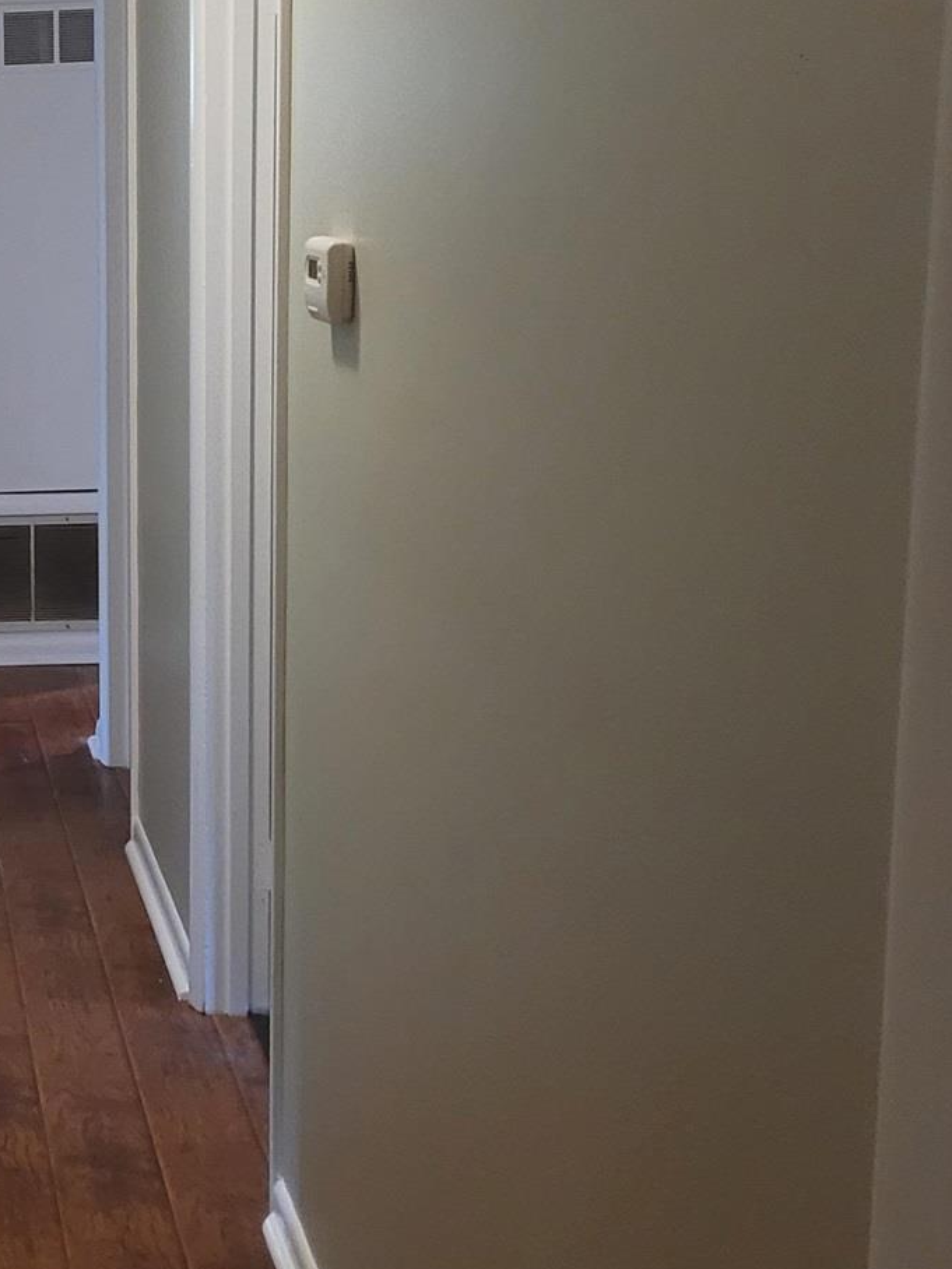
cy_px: 664
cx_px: -197
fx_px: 2420
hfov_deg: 20.7
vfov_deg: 29.4
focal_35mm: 66
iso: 640
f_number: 1.8
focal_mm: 5.4
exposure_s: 1/40
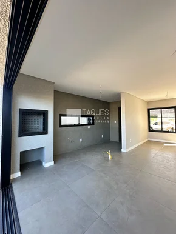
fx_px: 95
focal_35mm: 14
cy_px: 117
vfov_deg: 102.0
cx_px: 88
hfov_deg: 85.7
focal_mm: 2.22
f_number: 2.2
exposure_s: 1/99
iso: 100
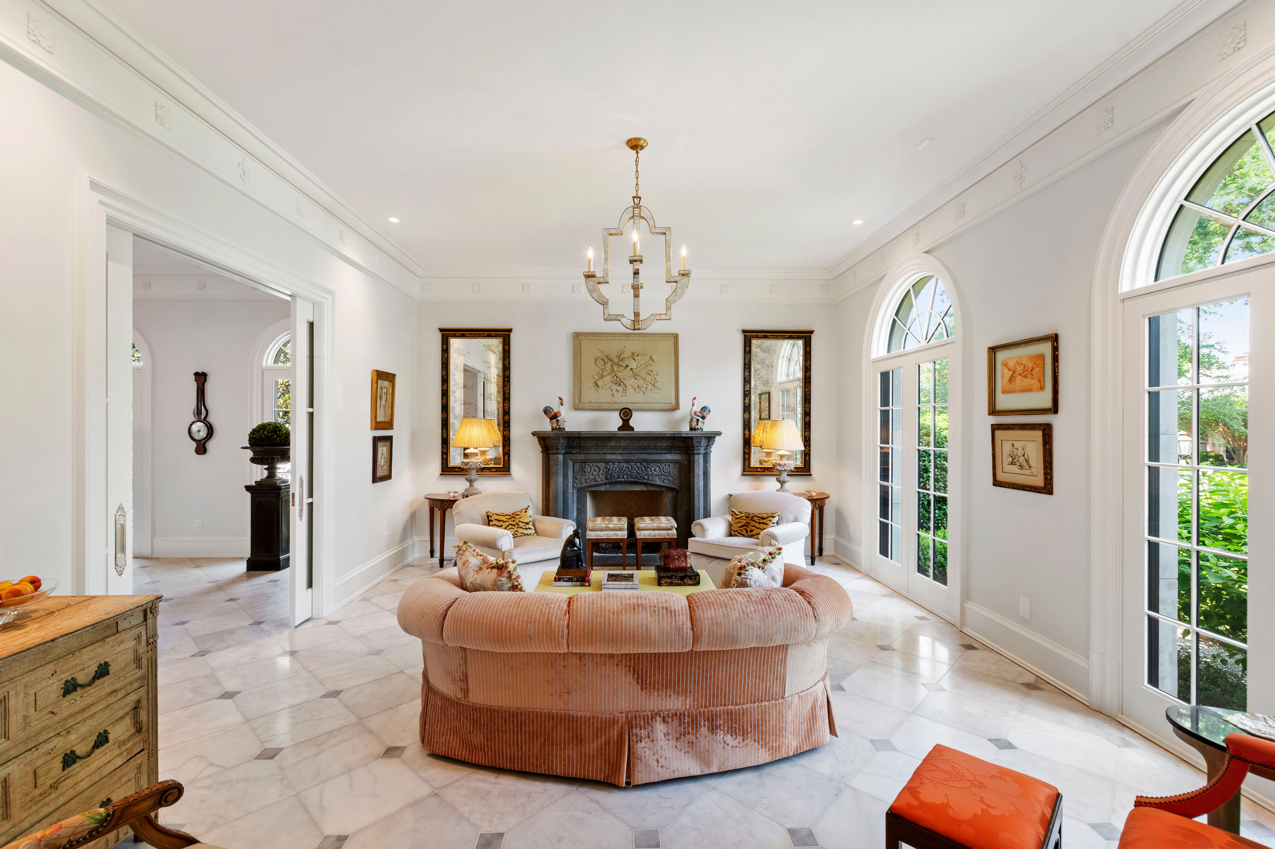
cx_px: 638
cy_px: 424
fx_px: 531
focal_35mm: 15
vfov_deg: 77.3
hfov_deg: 100.4
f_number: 8
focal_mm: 10
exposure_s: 1/3
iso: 100
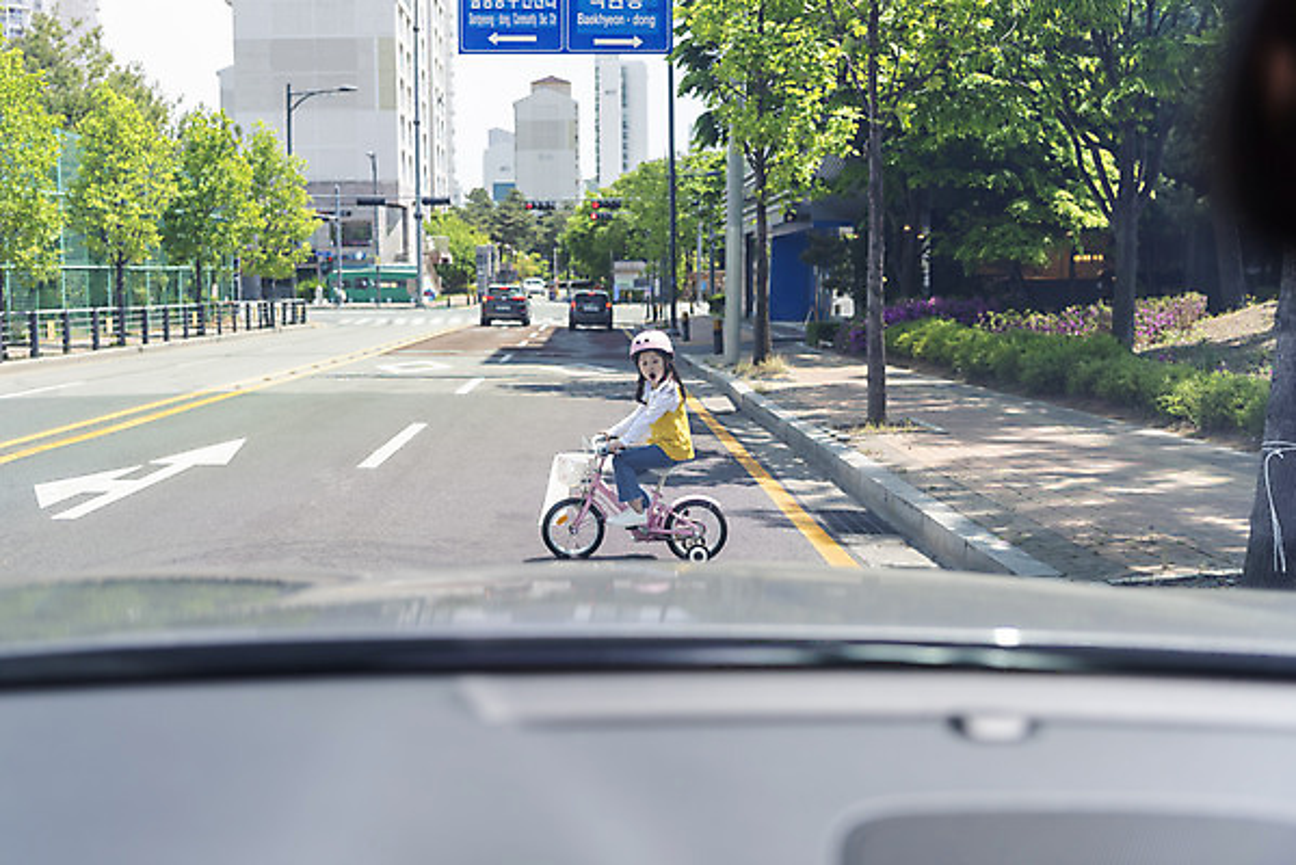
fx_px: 1369
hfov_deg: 50.7
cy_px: 432
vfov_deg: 35.1
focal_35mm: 38
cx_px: 648
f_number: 2.8
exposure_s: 1/160
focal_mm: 38
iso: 200
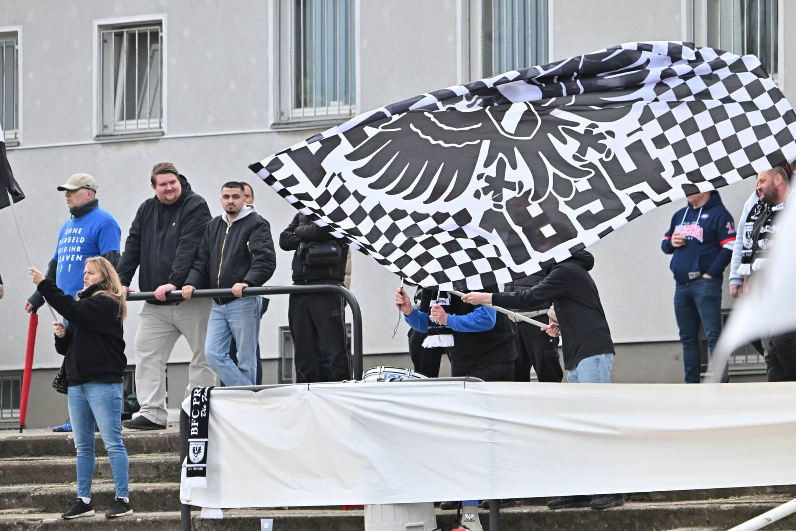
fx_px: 5748
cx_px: 398
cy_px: 266
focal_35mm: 260
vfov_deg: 5.3
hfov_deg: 7.9
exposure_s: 1/1600
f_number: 5.6
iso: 720
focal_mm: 260
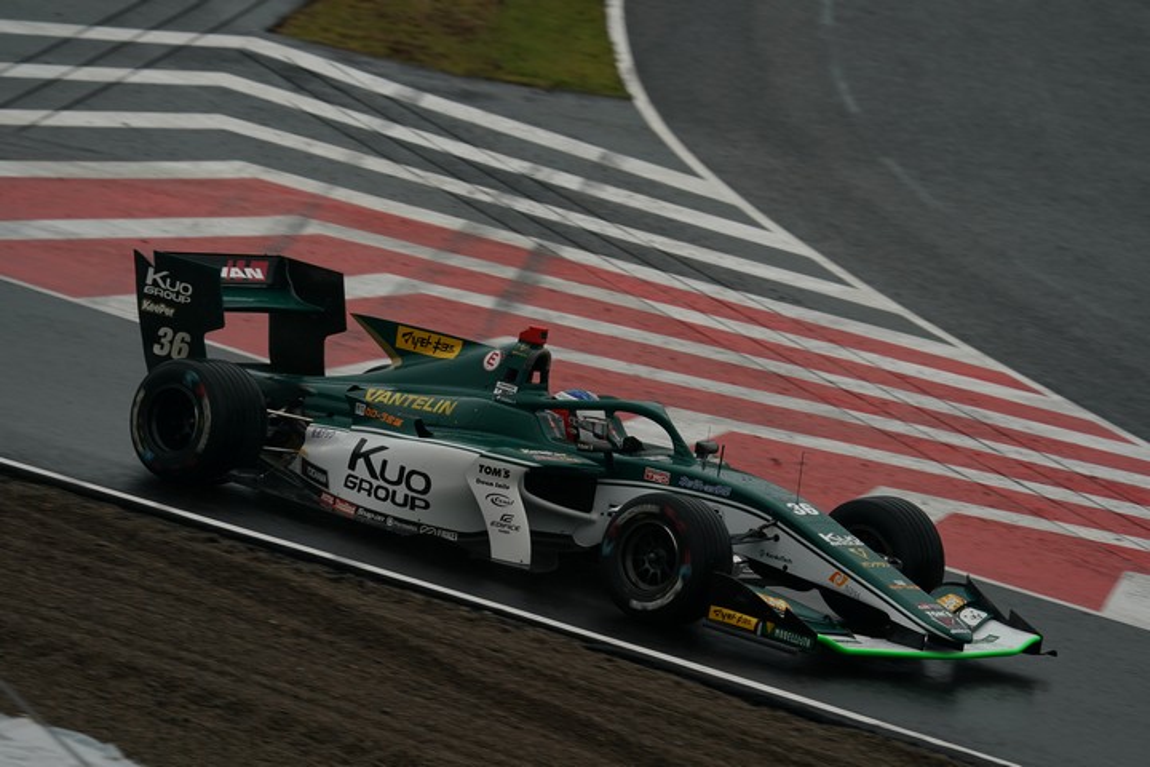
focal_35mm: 353
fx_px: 11276
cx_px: 575
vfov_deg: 3.9
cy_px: 384
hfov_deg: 5.8
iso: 320
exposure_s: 1/320
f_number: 7.1
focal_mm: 353
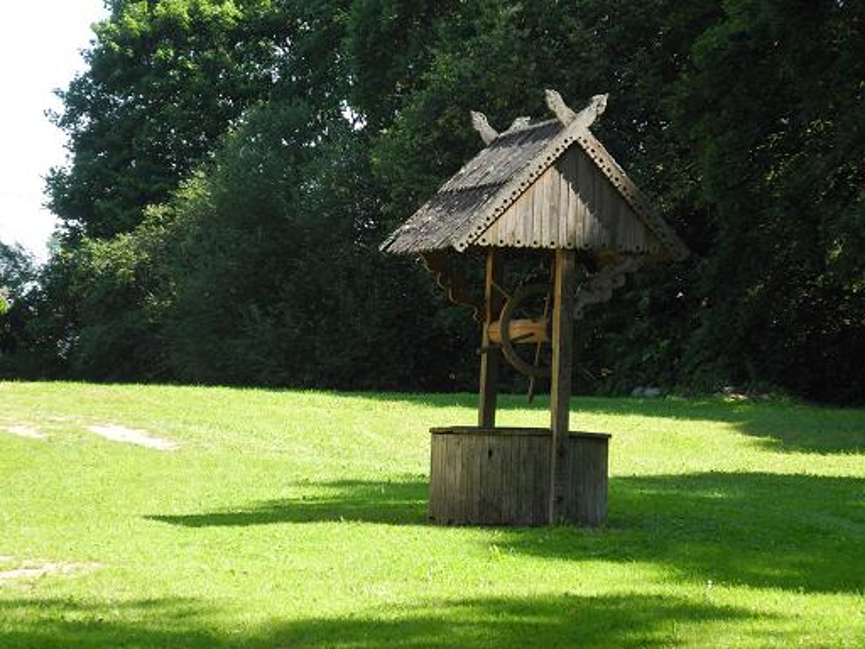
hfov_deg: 18.7
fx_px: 2624
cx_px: 432
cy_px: 324
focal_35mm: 105
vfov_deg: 14.1
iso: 100
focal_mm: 22.5
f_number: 4.5
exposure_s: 1/160
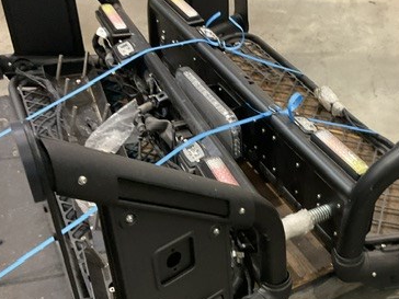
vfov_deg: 28.2
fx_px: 588
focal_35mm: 51
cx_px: 307
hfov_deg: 36.5
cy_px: 217
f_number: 1.8
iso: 250
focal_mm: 3
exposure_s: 1/25
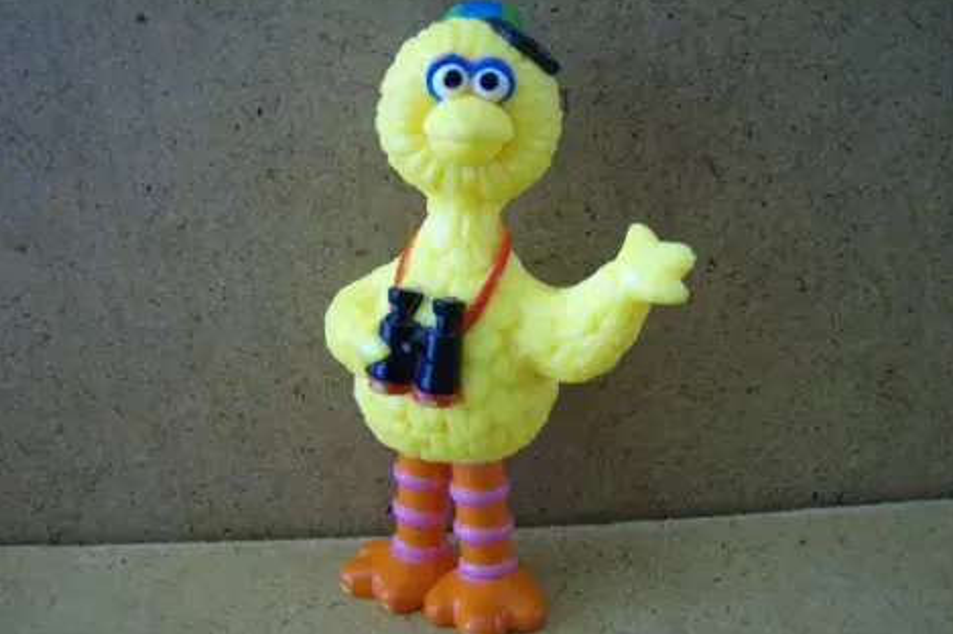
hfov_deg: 50.7
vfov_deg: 35.0
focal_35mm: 38
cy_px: 321
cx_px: 479
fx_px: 1005
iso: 181
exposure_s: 1/64
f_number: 2.8
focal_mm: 6
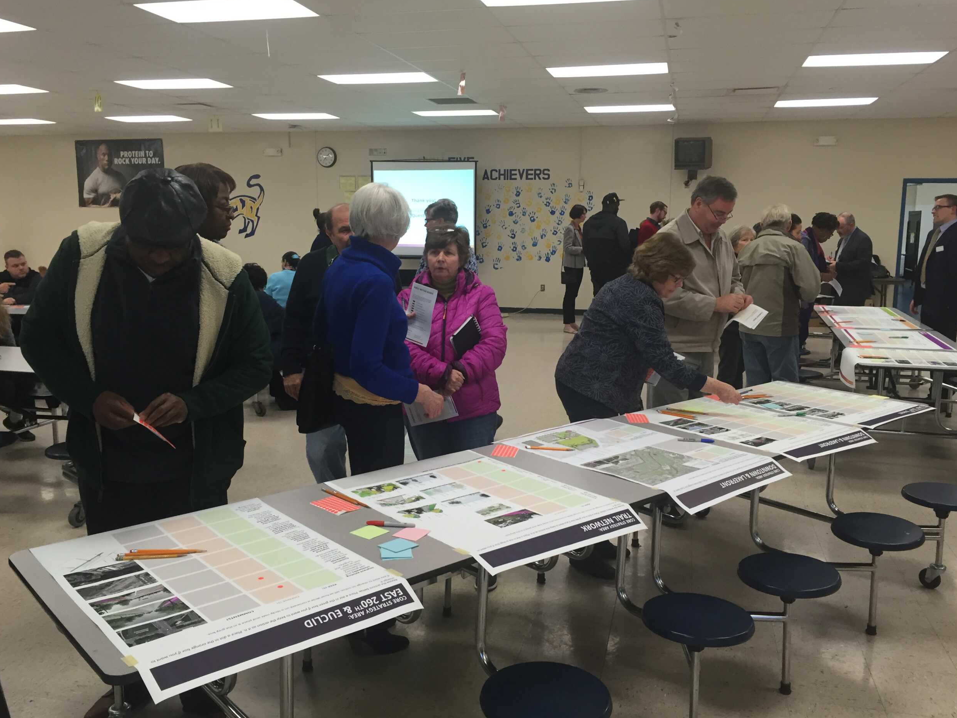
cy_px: 353
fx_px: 829
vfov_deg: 46.8
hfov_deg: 60.0
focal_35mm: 30
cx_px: 485
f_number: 2.2
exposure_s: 1/30
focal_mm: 4.15
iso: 40
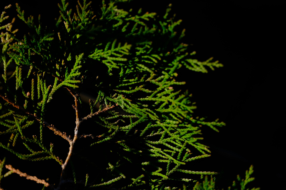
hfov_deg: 4.6
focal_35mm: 450
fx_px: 3575
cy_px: 95
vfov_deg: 3.1
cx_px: 143
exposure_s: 1/500
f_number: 5.6
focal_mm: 300
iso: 250
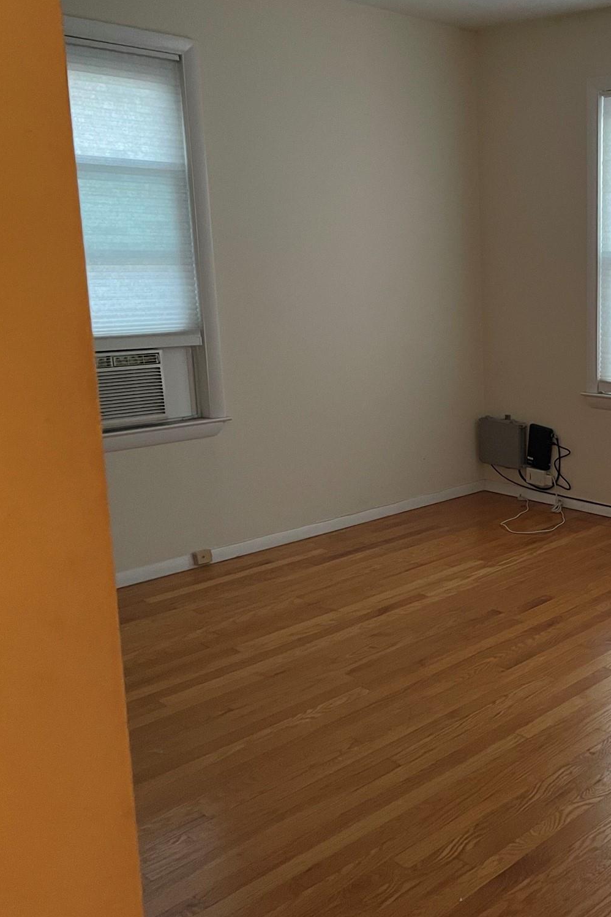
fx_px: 942
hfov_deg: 33.4
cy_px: 459
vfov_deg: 51.9
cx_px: 586
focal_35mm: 37
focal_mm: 4.2
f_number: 1.6
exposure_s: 1/30
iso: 640
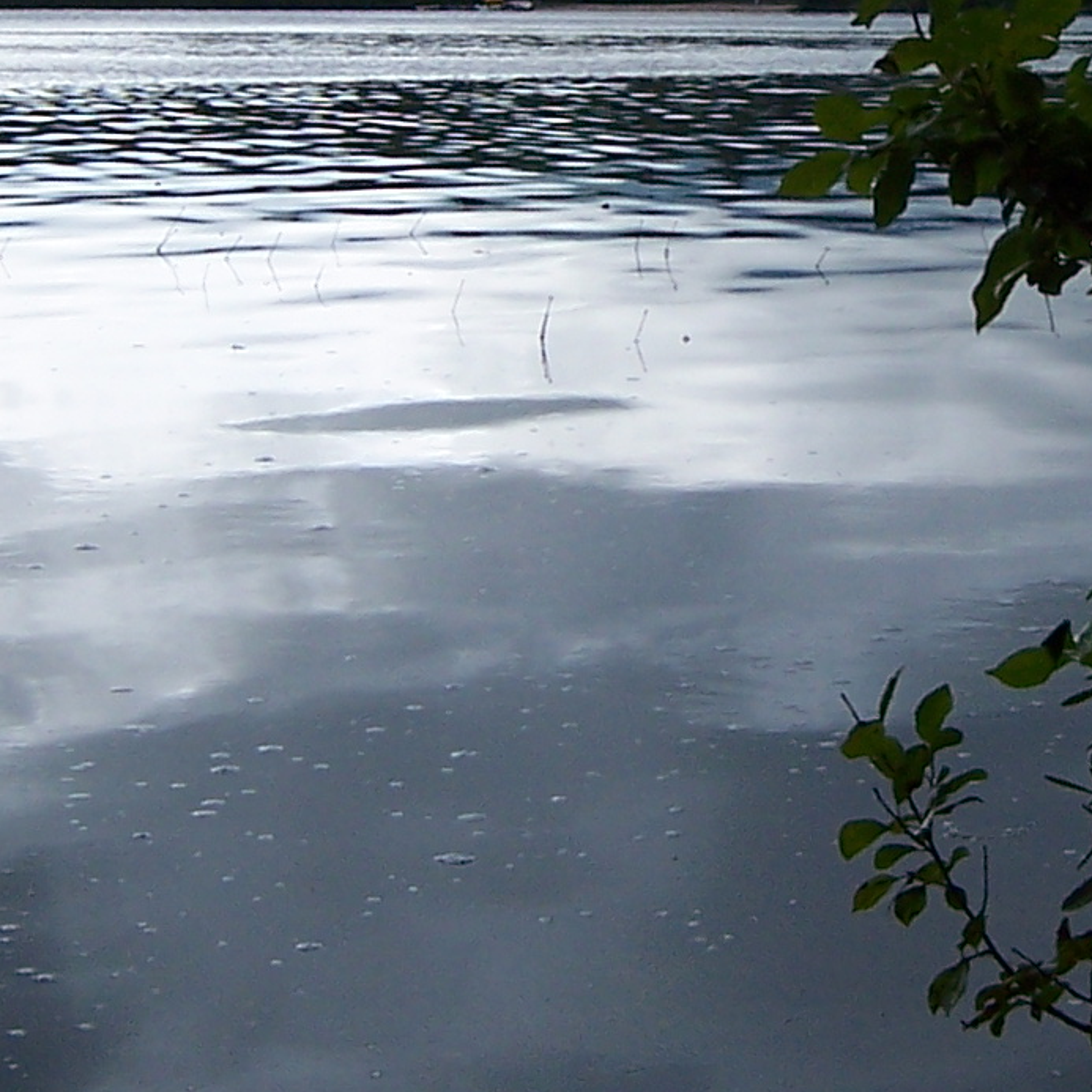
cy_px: 88
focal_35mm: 97
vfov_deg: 17.6
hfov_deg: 17.8
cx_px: 870
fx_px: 3462
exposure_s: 1/350
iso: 80
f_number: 3.4
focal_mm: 5.5
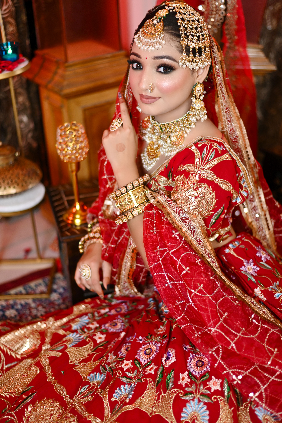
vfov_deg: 39.6
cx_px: 141
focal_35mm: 50
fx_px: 587
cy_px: 212
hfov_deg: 27.0
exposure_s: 1/200
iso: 200
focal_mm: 50
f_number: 2
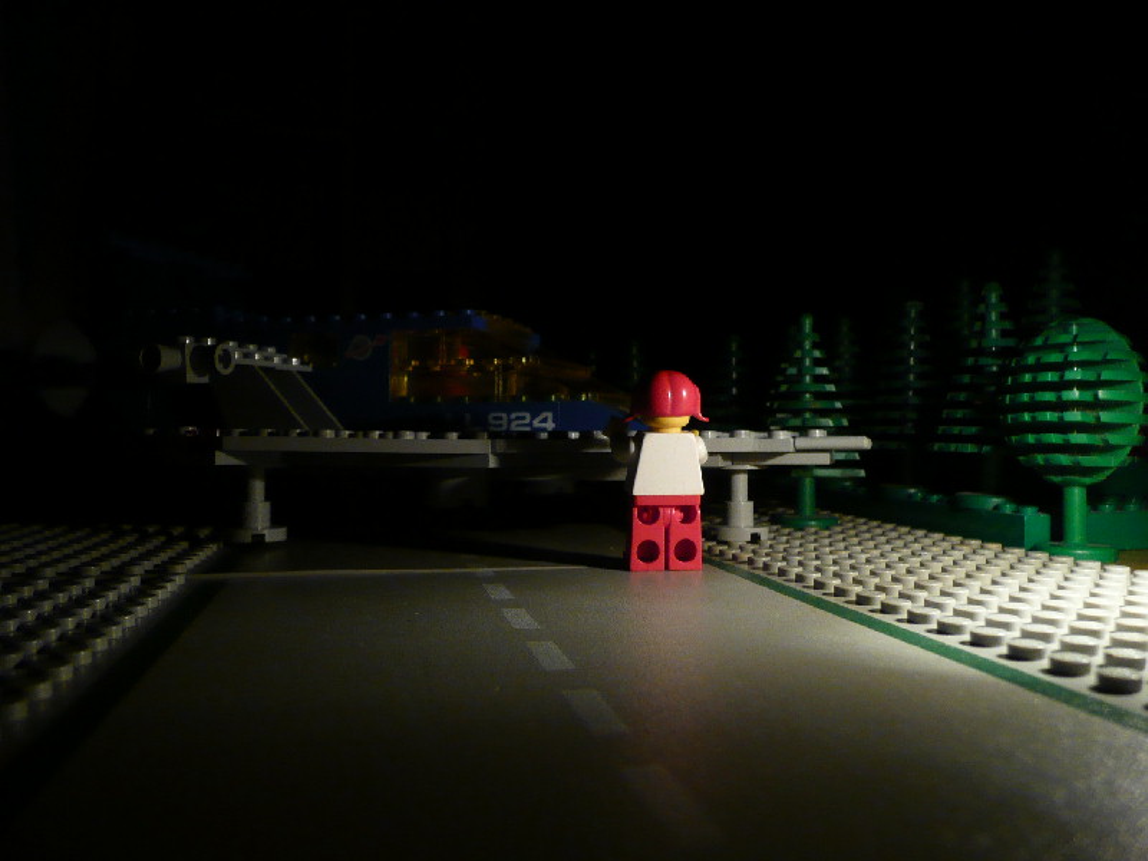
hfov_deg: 63.4
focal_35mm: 28
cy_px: 430
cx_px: 574
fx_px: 929
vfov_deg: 49.7
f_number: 3.3
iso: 200
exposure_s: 1/1.6
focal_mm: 4.6
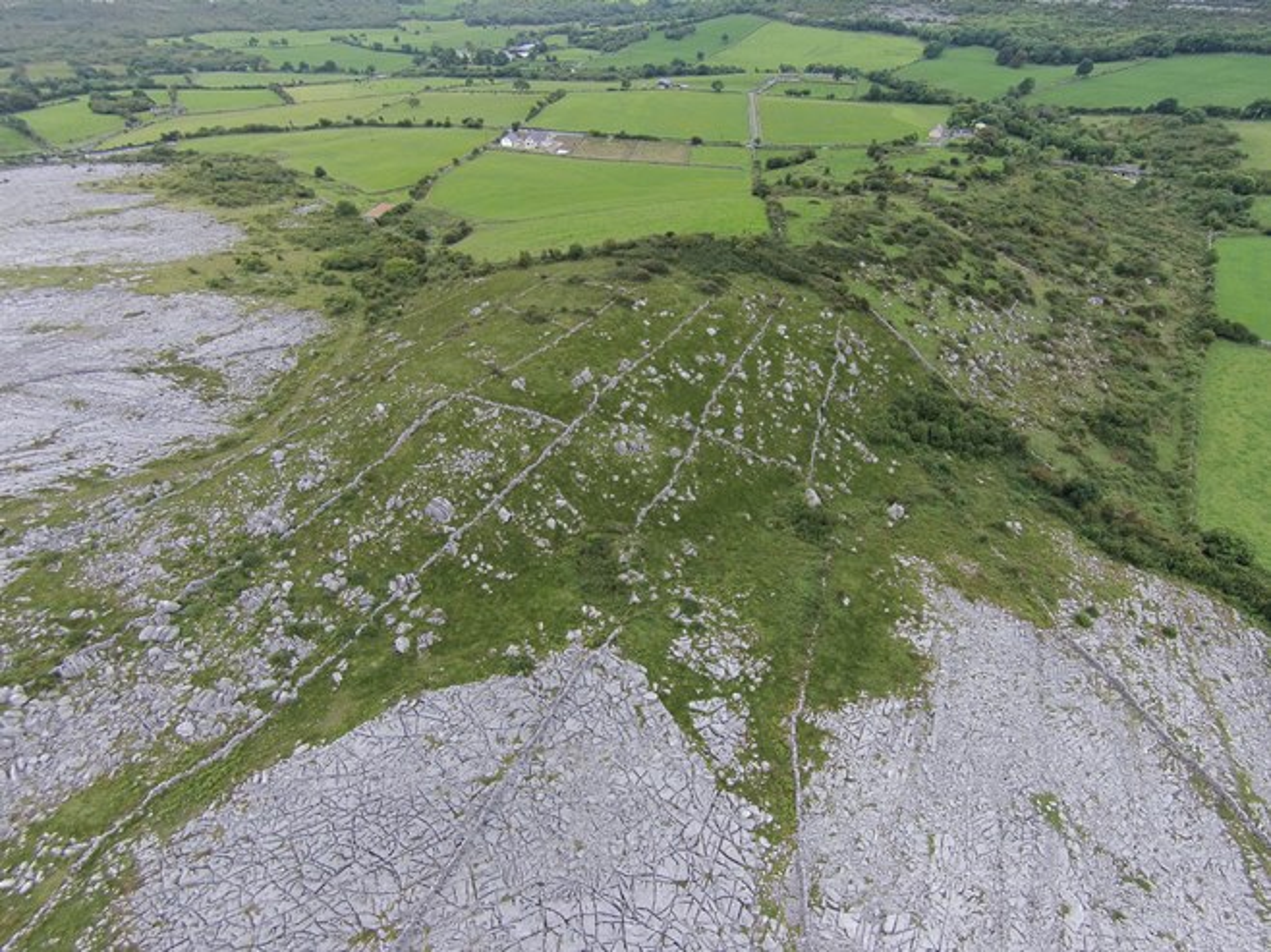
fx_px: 1028
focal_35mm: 28
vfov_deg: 49.7
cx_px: 636
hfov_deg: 63.5
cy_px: 476
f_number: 2.8
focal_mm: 5
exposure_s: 1/567
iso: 100
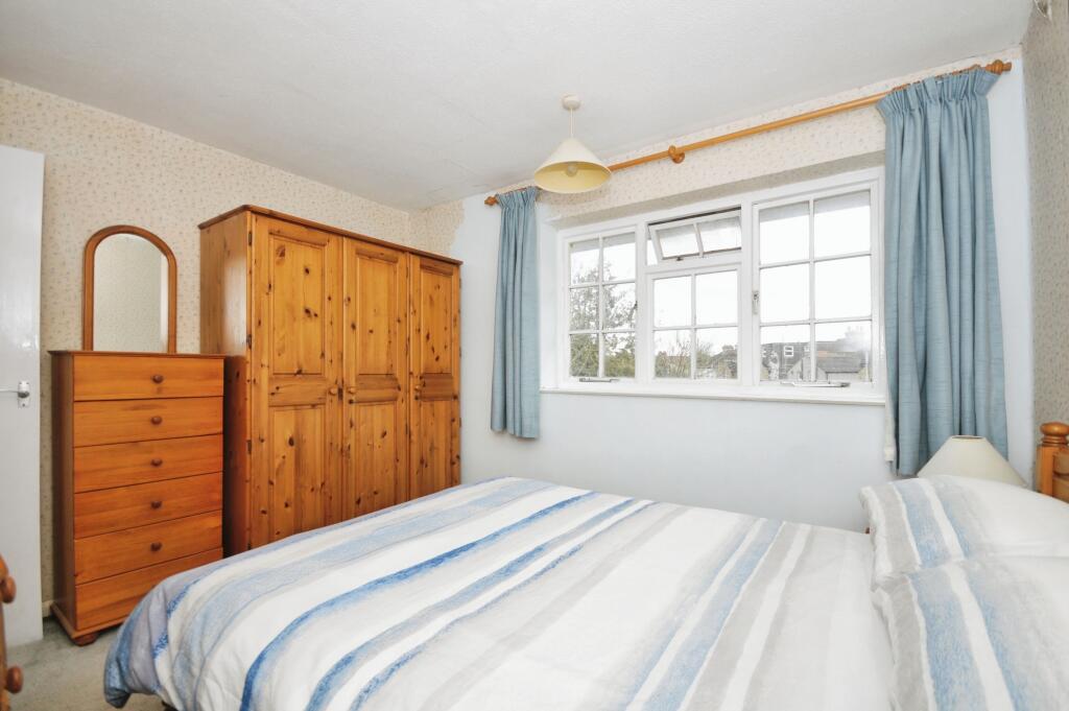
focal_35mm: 15
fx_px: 445
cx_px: 534
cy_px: 356
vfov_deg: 77.2
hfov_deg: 100.4
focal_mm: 10
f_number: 5
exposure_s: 1/60
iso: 200
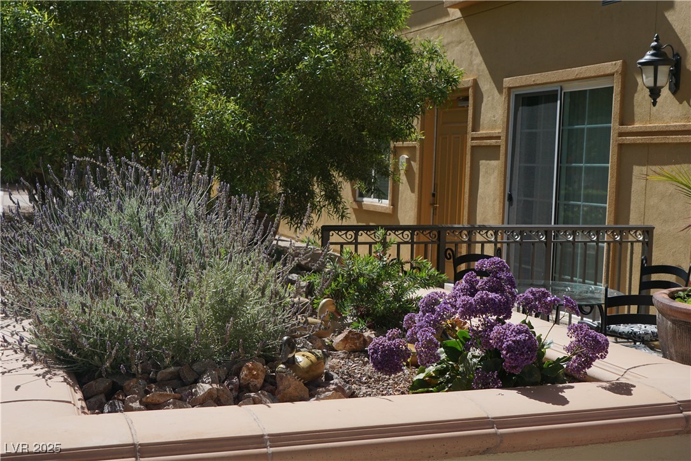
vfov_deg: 29.9
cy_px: 230
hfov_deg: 43.6
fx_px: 864
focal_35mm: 45
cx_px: 346
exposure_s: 1/1000
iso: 200
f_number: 6.3
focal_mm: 30
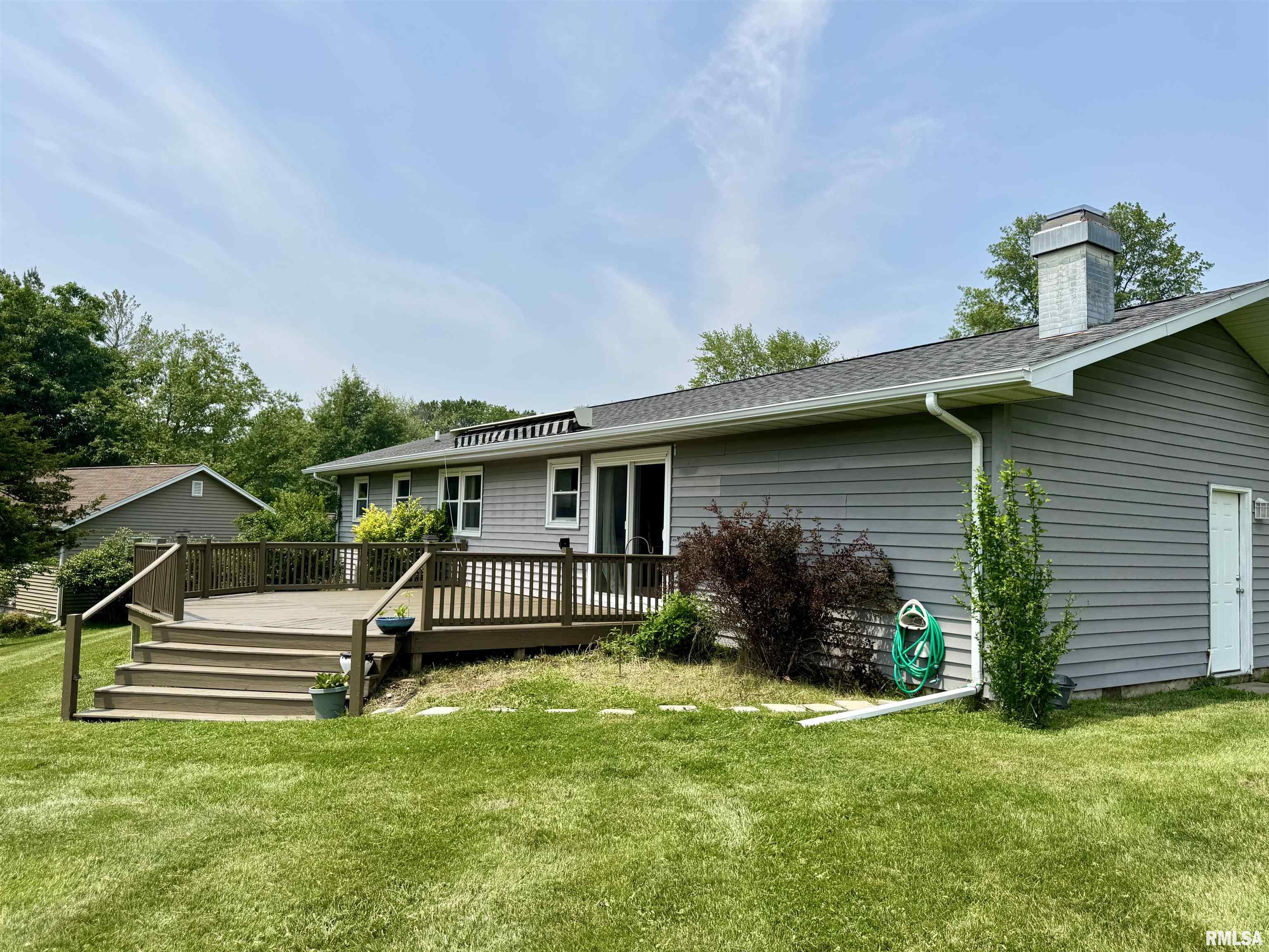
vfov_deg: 56.8
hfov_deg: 71.6
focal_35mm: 24
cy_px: 476
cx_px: 634
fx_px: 880
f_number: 1.78
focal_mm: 6.76
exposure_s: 1/5348
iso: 80
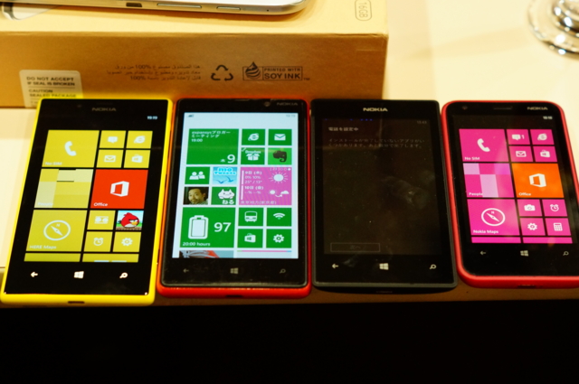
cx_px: 290
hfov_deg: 27.0
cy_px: 192
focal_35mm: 75
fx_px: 1205
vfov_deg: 18.1
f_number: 4
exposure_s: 1/80
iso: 1250
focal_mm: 50
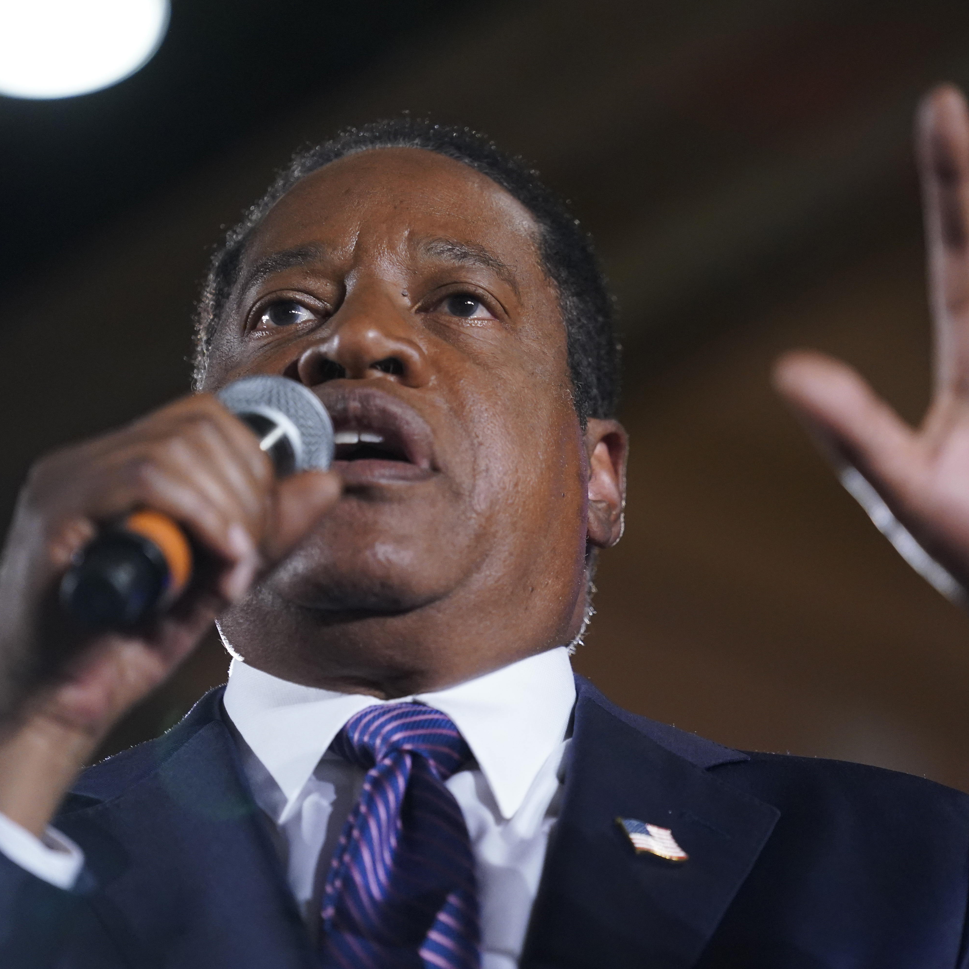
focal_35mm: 256
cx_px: 588
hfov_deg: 6.8
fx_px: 8108
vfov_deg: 6.8
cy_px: 484
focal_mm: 200
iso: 3200
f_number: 2.8
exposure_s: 1/500
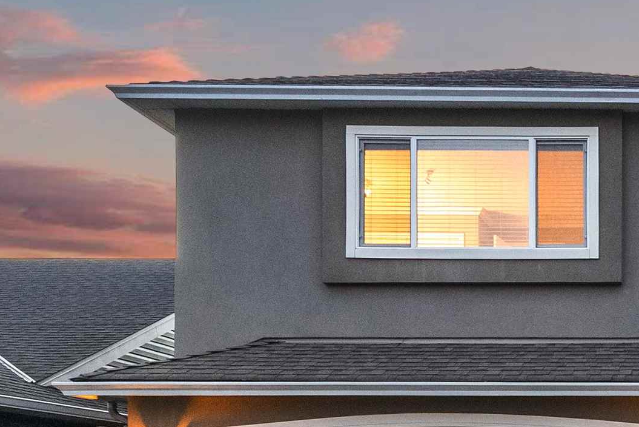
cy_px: 518
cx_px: 793
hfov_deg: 26.3
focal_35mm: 67
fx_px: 1190
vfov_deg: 19.1
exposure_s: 1/15
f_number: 9
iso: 12800
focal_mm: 23
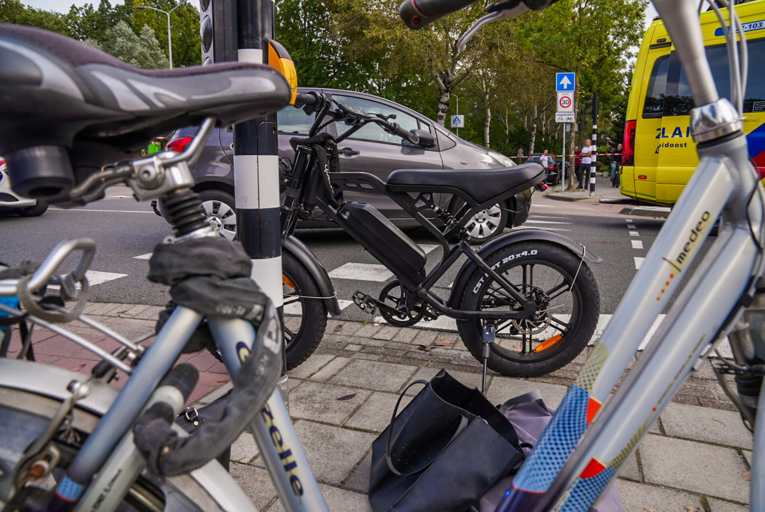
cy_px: 256
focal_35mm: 24
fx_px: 510
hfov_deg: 73.7
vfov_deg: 53.2
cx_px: 382
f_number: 7.1
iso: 200
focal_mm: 24
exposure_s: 1/250
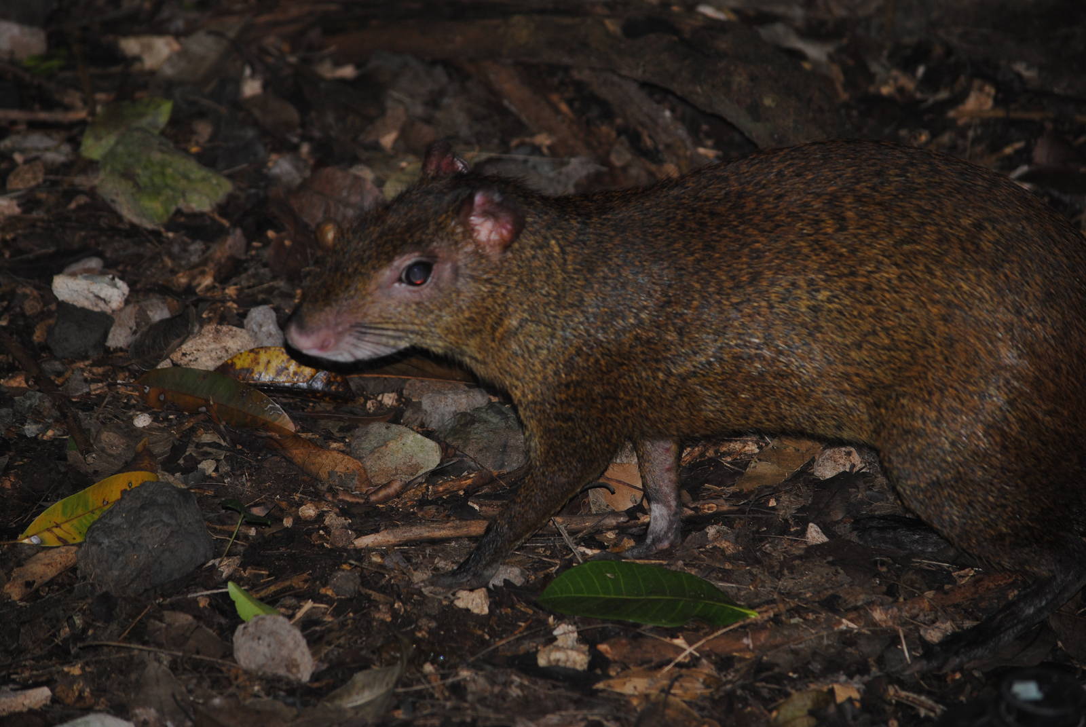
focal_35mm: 225
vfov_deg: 6.1
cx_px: 543
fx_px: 6795
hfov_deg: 9.1
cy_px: 364
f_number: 4.8
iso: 200
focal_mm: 150
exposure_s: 1/60
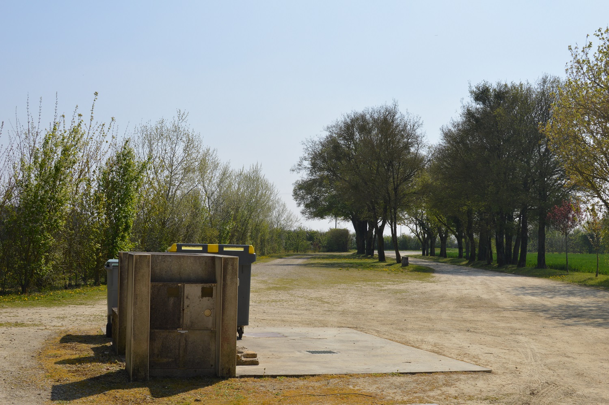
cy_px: 202
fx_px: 887
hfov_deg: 37.9
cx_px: 304
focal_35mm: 52
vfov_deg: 25.7
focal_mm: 35
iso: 100
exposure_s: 1/200
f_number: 11
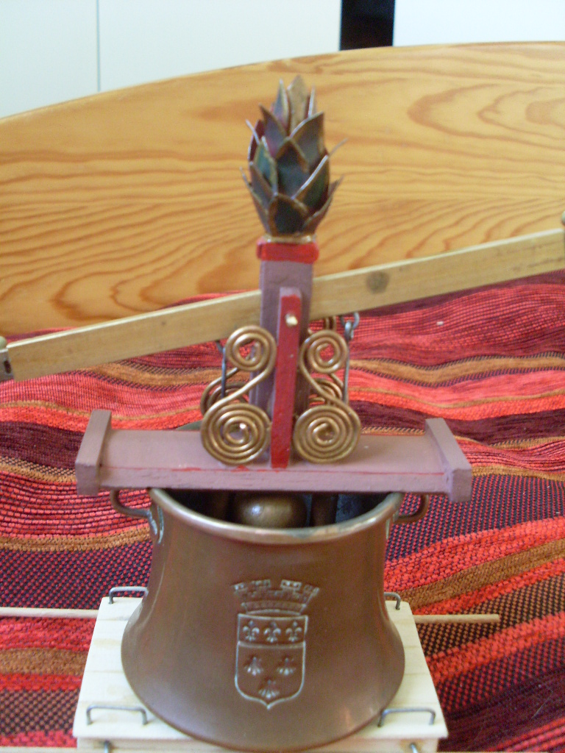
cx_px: 282
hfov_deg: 37.7
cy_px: 376
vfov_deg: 49.0
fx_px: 827
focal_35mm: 38
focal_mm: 6.3
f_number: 3
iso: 200
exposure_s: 1/60
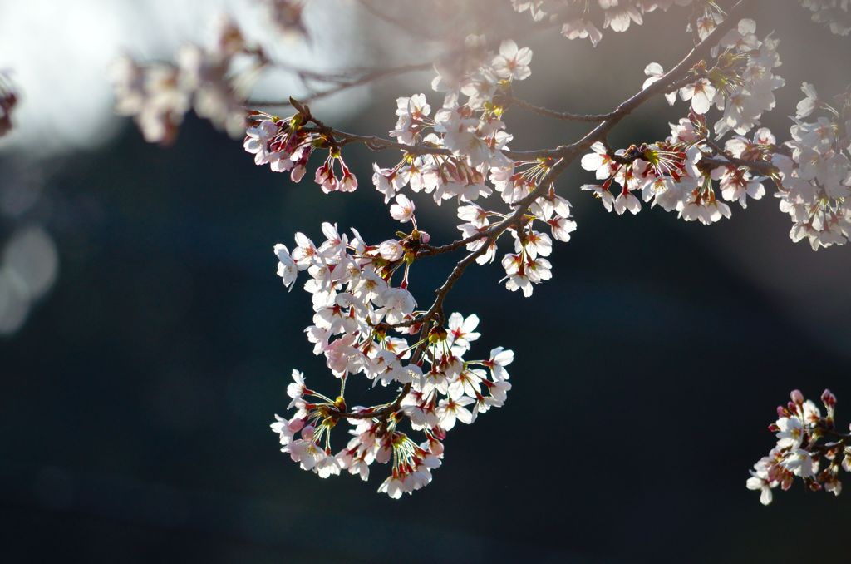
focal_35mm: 450
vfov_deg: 3.0
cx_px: 426
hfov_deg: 4.6
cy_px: 282
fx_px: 10614
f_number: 5.6
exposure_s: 1/2000
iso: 400
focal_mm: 300
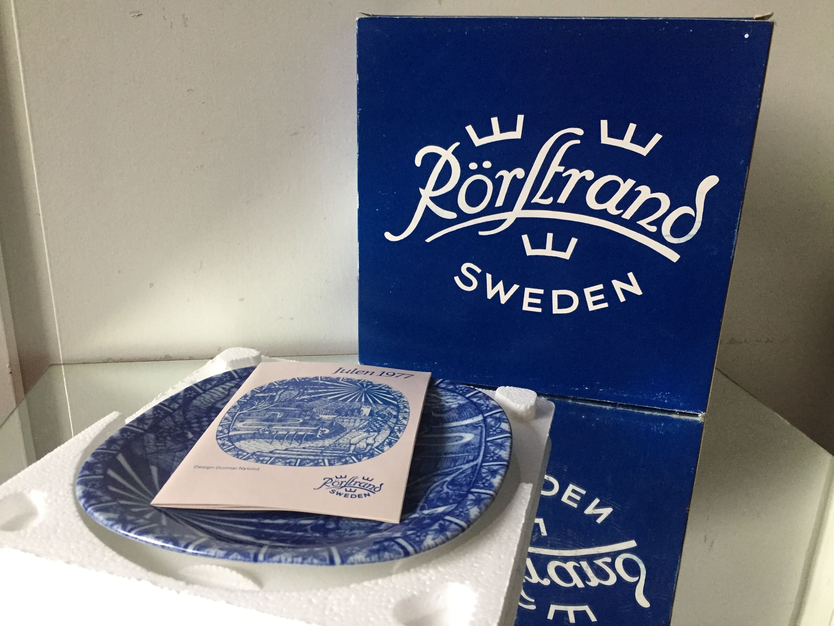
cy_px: 313
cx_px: 417
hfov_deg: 61.7
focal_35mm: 29
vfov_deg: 48.2
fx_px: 699
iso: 250
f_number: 2.2
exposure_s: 1/33
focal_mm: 4.15
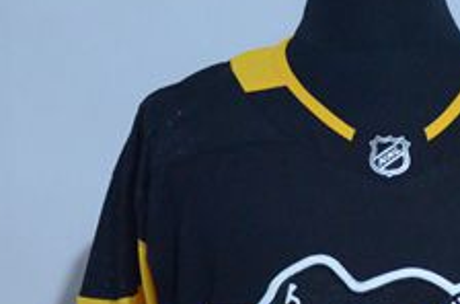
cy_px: 386
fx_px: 2867
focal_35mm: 225
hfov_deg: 9.0
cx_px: 624
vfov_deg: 6.0
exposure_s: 1/40
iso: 4000
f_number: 4.5
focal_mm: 42
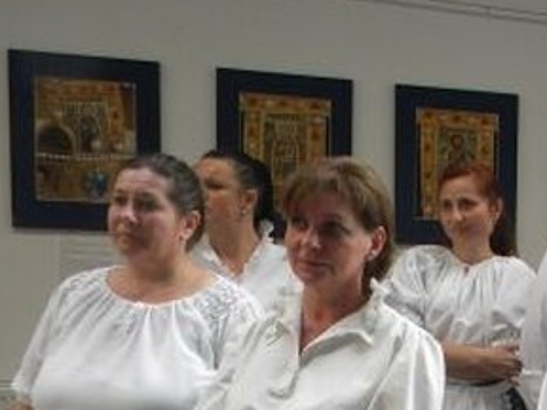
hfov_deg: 24.3
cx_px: 646
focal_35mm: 73
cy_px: 430
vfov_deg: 19.5
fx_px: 1154
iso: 247
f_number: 3.5
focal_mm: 5
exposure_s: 1/62.3
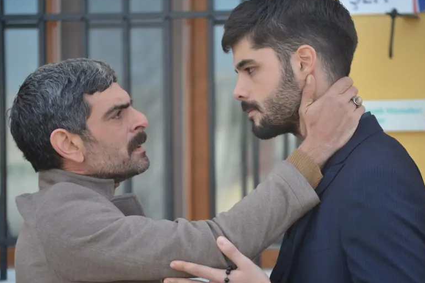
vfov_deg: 7.6
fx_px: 2119
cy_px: 145
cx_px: 208
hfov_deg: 11.5
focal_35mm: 180
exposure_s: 1/160
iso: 100
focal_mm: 105
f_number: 4.5
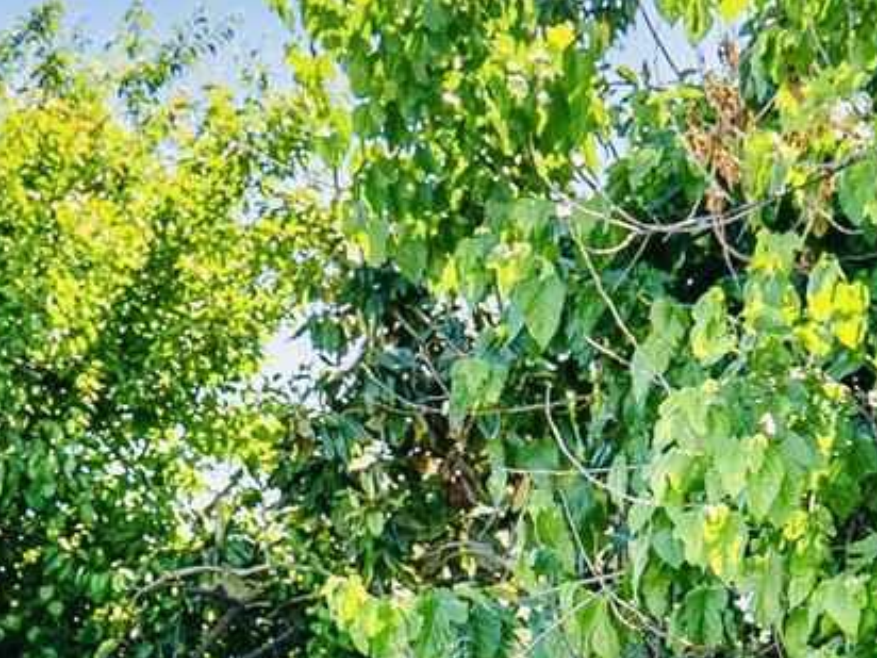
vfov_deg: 6.6
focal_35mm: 219
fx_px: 5538
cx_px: 330
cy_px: 1359
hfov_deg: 9.1
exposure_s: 1/640
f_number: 5
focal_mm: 30.5
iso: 100
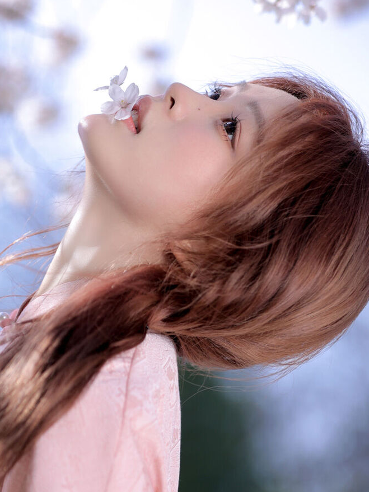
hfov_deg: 9.6
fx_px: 2204
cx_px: 118
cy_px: 341
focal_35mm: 155
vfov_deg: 12.7
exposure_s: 1/1250
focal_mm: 90
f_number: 2.8
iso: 160
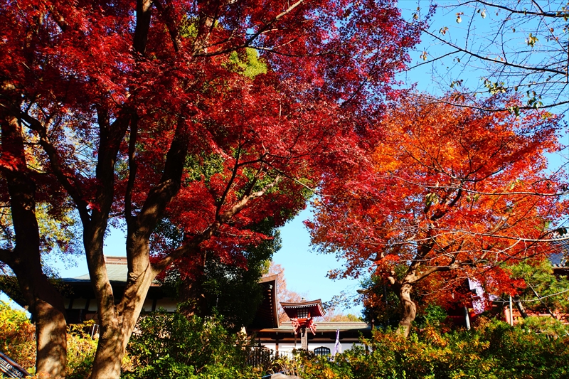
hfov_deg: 59.3
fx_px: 500
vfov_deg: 41.5
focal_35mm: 32
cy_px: 190
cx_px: 284
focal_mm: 21.1
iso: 100
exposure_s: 1/125
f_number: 6.3
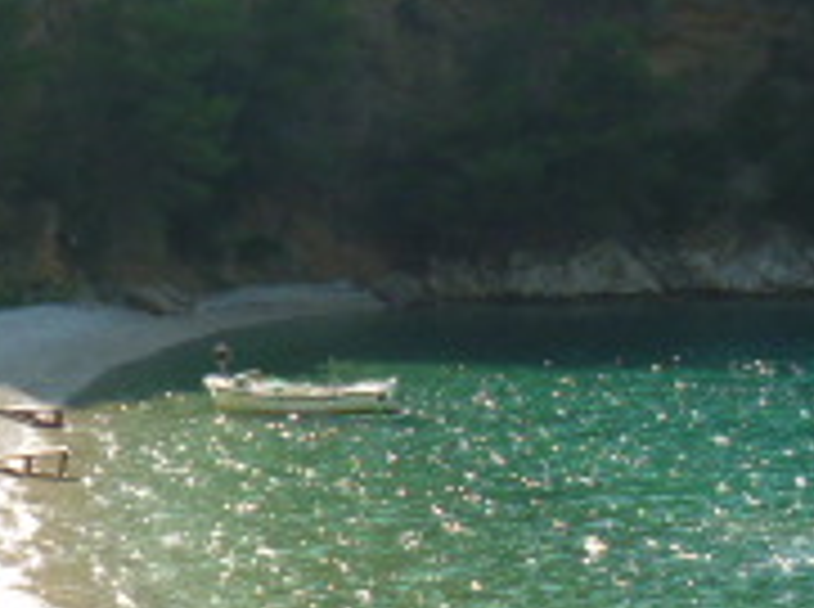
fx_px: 2746
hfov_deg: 16.9
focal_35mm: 117
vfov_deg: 12.6
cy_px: 338
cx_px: 472
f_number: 2.8
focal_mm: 5.5
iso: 80
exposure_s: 1/800
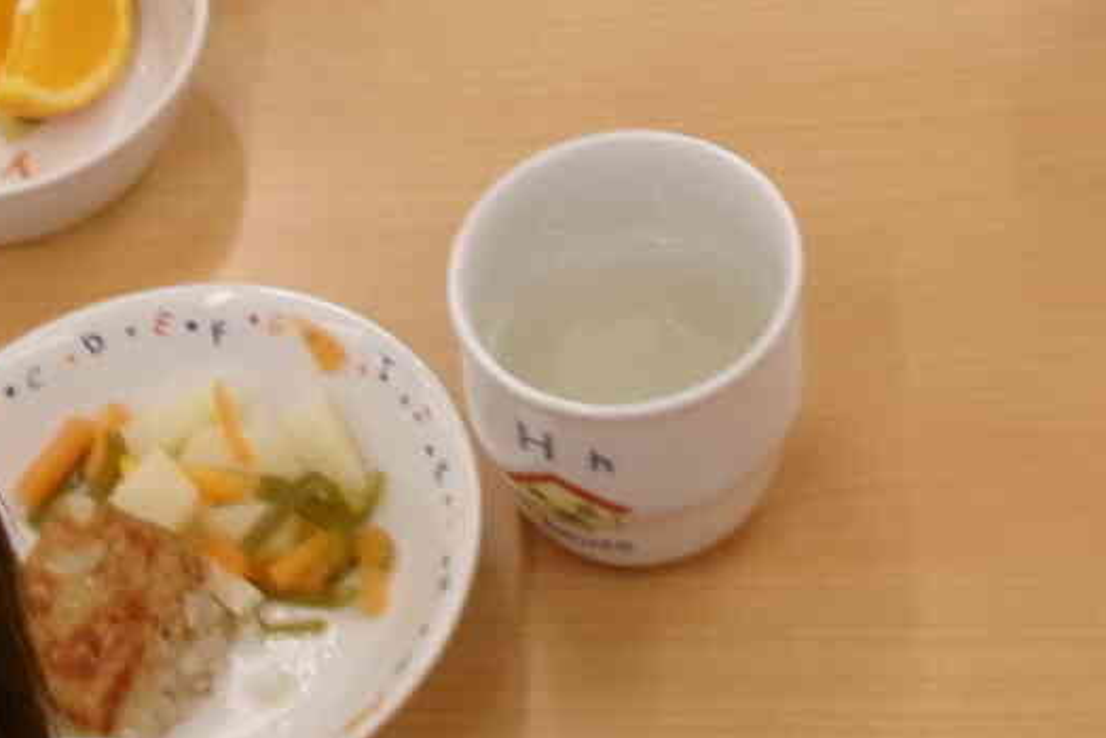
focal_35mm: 114
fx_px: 3503
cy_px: -848
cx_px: 818
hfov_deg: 17.8
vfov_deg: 10.8
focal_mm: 5.1
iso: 100
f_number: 3.9
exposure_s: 1/34
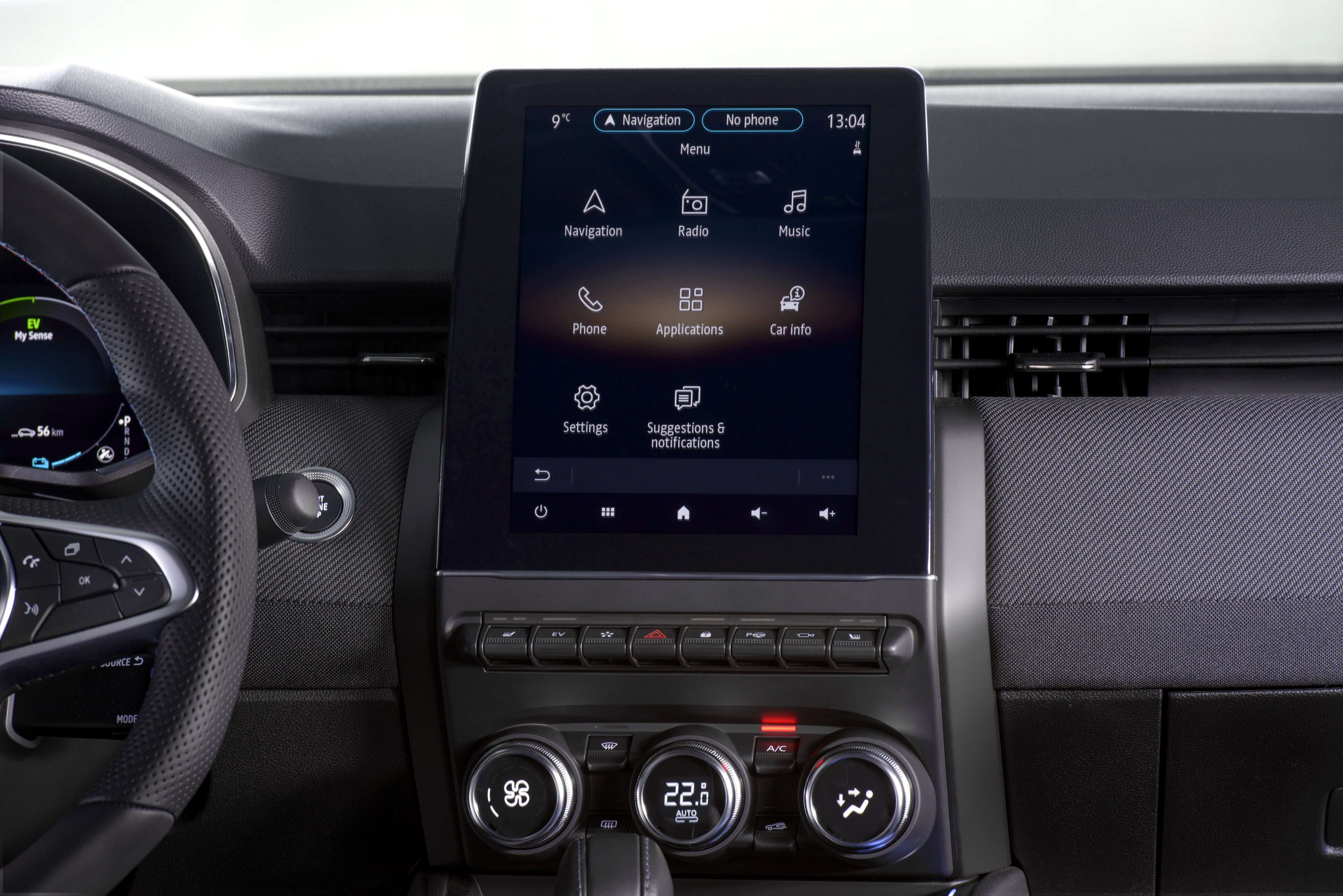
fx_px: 7463
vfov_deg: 6.9
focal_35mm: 200
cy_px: 448
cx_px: 672
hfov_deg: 10.3
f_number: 10
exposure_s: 1
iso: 100
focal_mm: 200
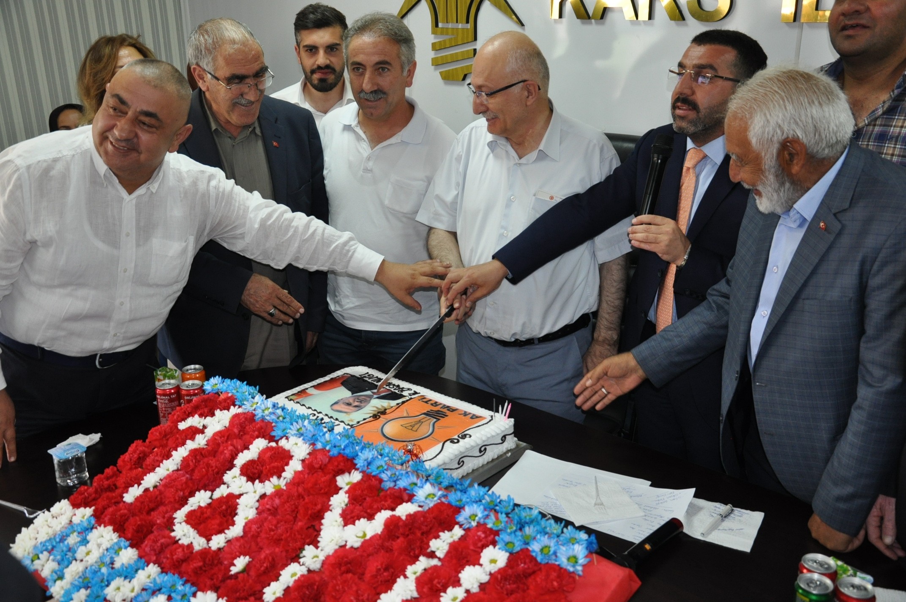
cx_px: 453
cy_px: 301
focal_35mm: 36
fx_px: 905
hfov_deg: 53.2
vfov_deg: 36.8
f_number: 3.8
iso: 800
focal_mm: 24
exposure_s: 1/100
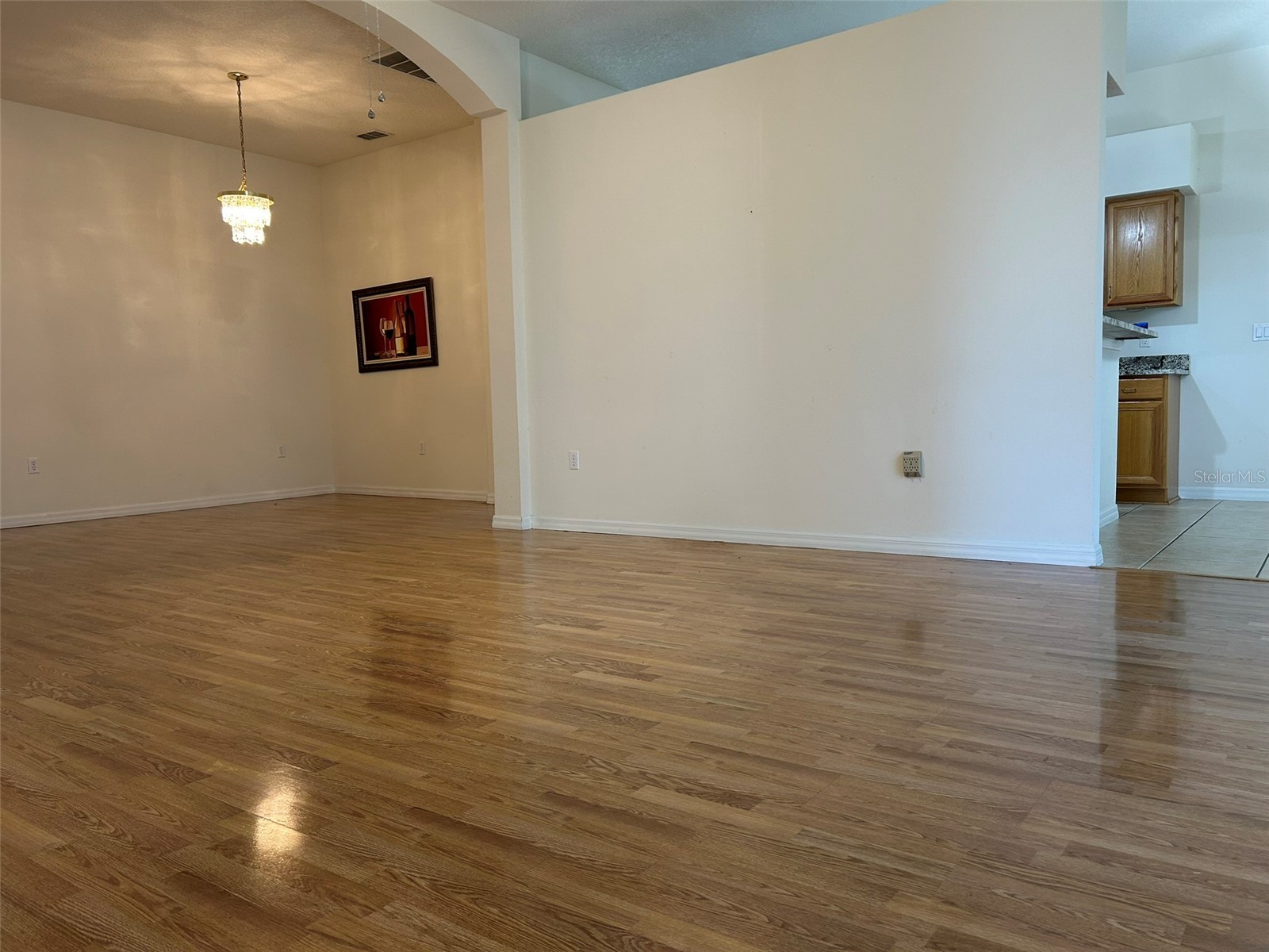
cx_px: 634
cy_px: 476
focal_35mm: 26
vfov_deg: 53.1
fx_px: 953
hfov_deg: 67.3
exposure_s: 1/60
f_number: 1.5
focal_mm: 5.7
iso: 100
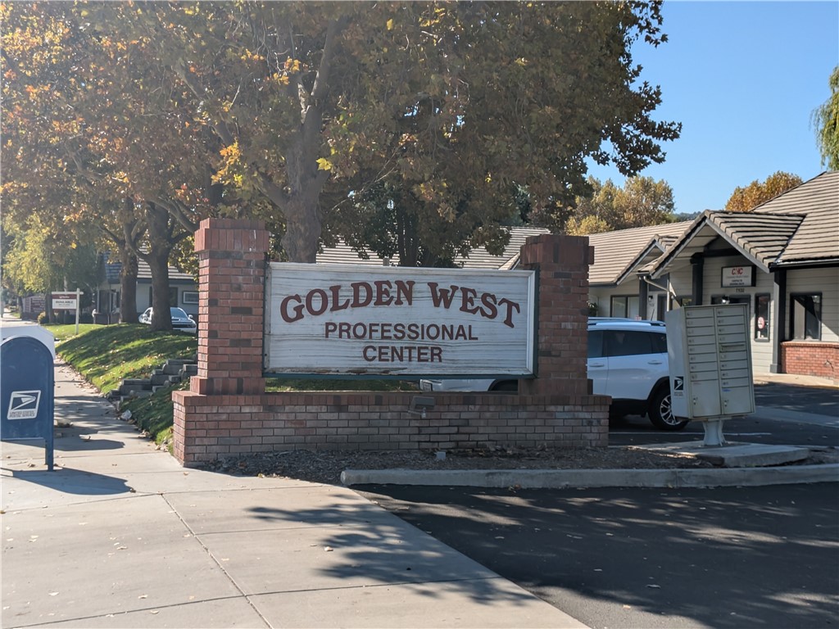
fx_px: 1188
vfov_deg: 29.7
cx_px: 420
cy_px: 314
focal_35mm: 49
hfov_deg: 38.9
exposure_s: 1/2353
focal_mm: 4.53
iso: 49
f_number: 1.7
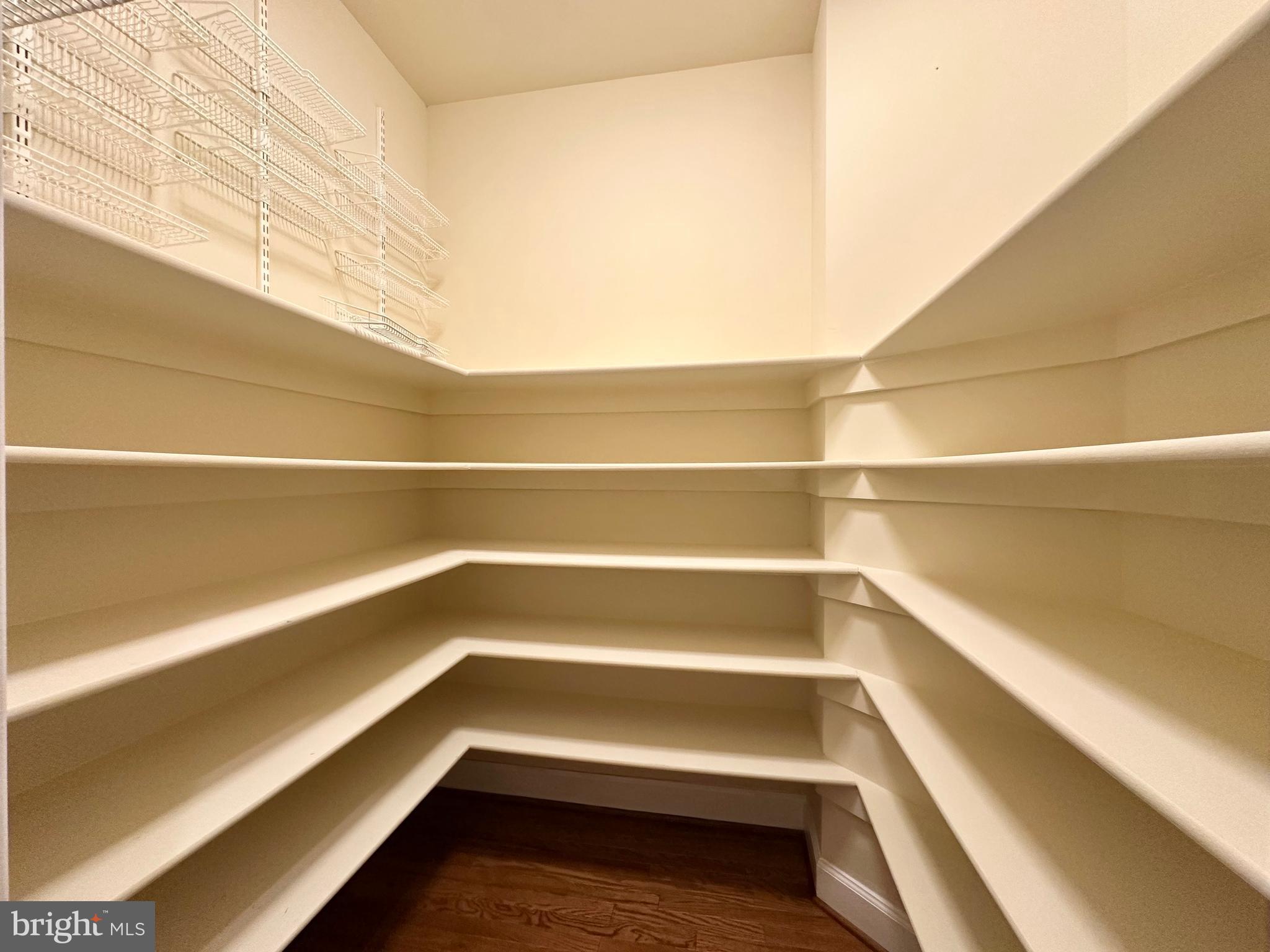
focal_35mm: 14
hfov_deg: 102.1
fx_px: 514
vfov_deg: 85.7
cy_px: 476
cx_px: 635
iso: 200
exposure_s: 1/120
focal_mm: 2.22
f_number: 2.2
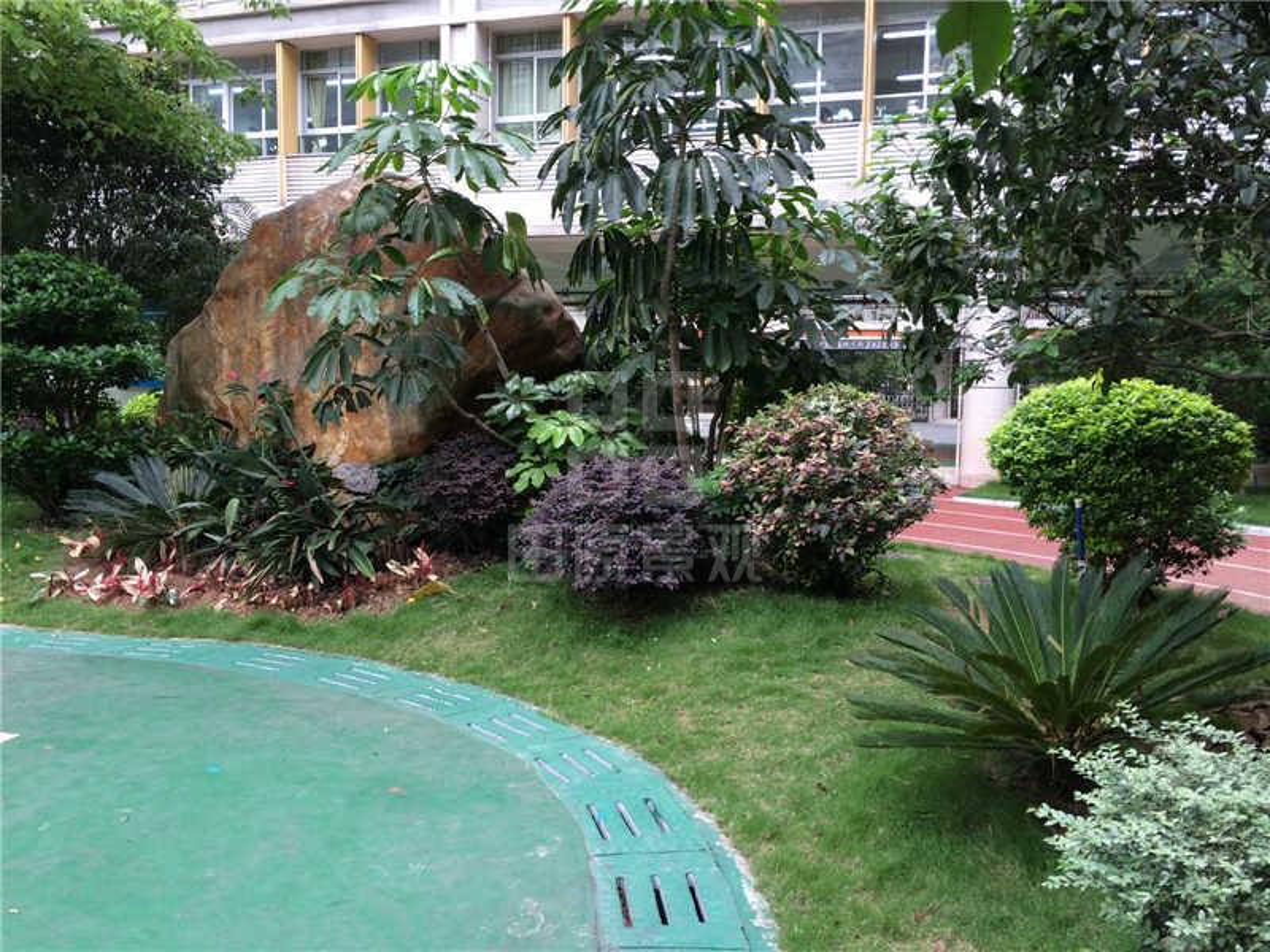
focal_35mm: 30
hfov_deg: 60.0
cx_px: 635
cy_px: 476
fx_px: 1101
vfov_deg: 46.8
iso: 40
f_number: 2.2
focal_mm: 4.12
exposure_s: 1/60
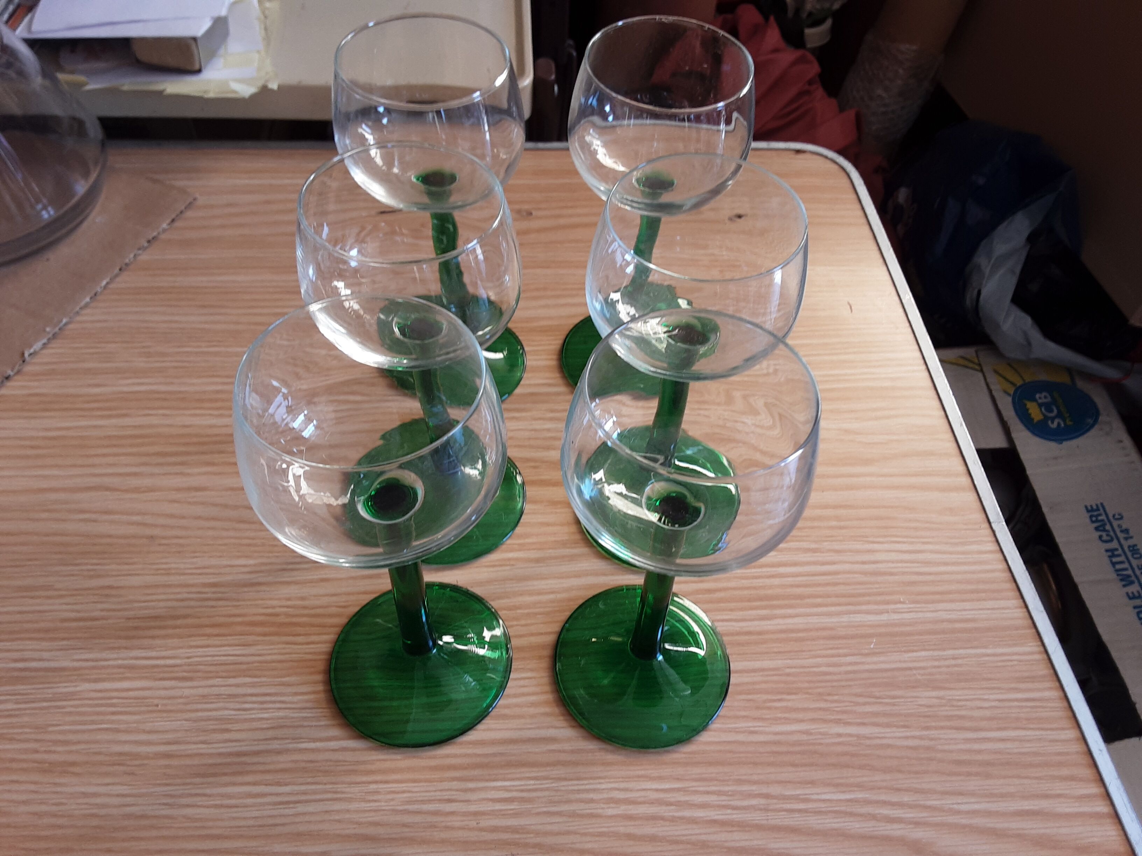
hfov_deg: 63.4
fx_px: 924
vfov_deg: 49.7
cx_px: 571
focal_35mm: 28
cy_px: 428
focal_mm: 2.9
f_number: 1.9
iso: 40
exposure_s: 1/50
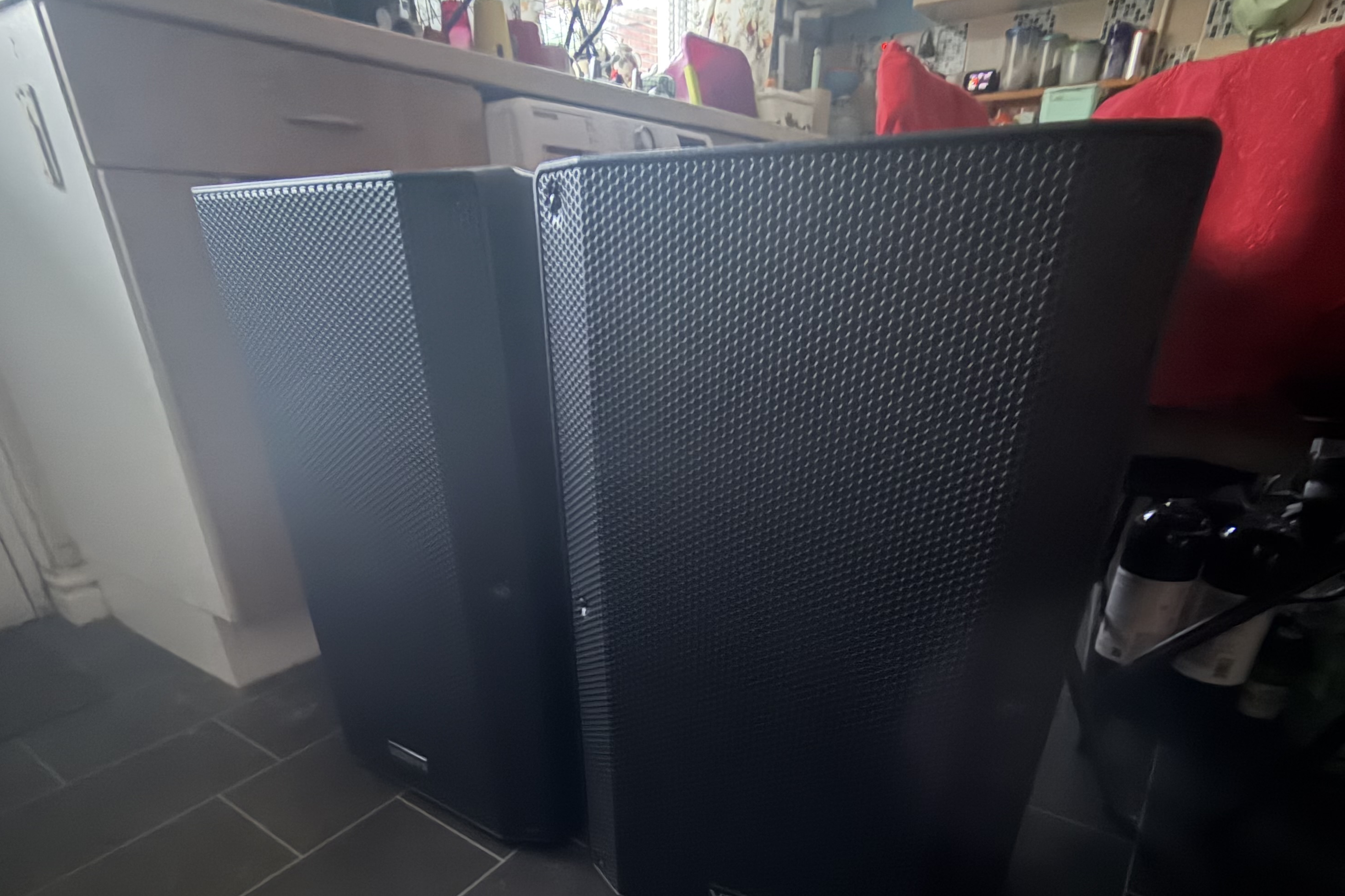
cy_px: 665
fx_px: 747
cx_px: 672
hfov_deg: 84.0
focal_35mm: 20
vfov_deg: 58.9
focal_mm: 2.22
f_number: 2.2
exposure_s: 1/6
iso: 1600
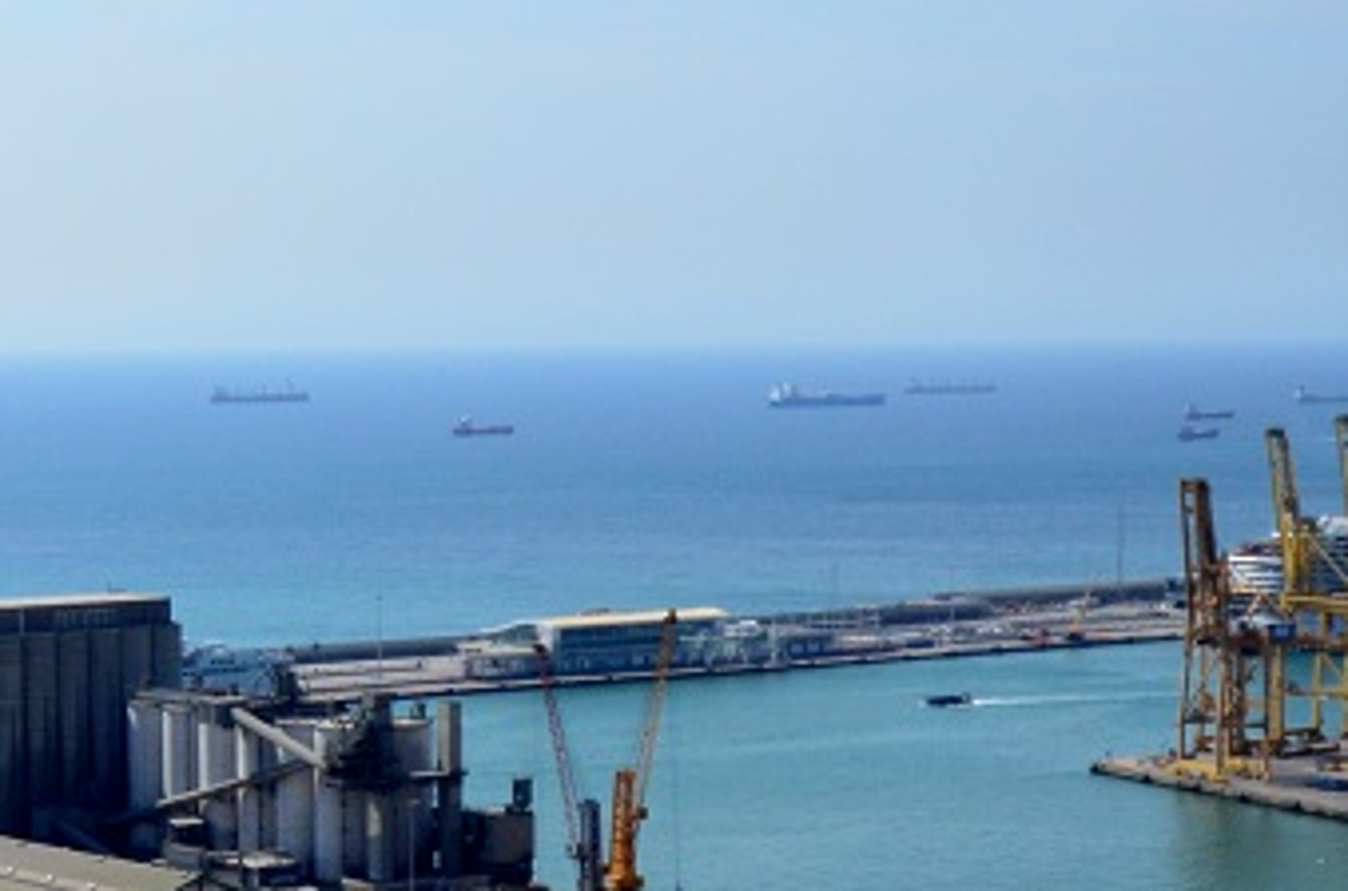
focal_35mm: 106
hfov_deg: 19.1
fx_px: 3958
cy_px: 579
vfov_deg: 12.8
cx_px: 205
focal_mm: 24
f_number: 4.5
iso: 720
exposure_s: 1/8000
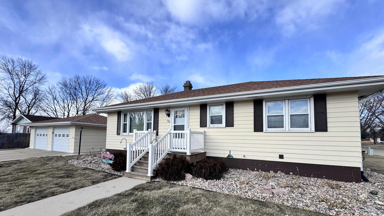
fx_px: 163
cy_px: 128
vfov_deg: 66.5
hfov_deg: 99.4
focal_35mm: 16
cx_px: 191
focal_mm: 2.22
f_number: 2.2
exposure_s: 1/1506
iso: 50
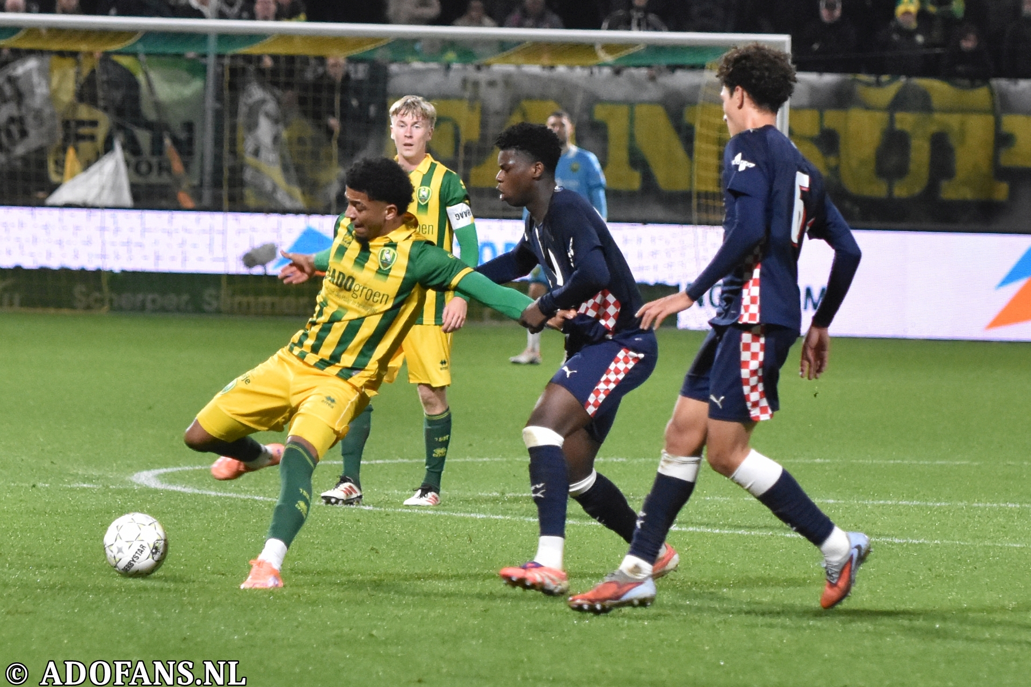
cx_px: 516
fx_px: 5799
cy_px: 344
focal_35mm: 202
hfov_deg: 10.2
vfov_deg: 6.8
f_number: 2.8
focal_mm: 135
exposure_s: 1/500
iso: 2500
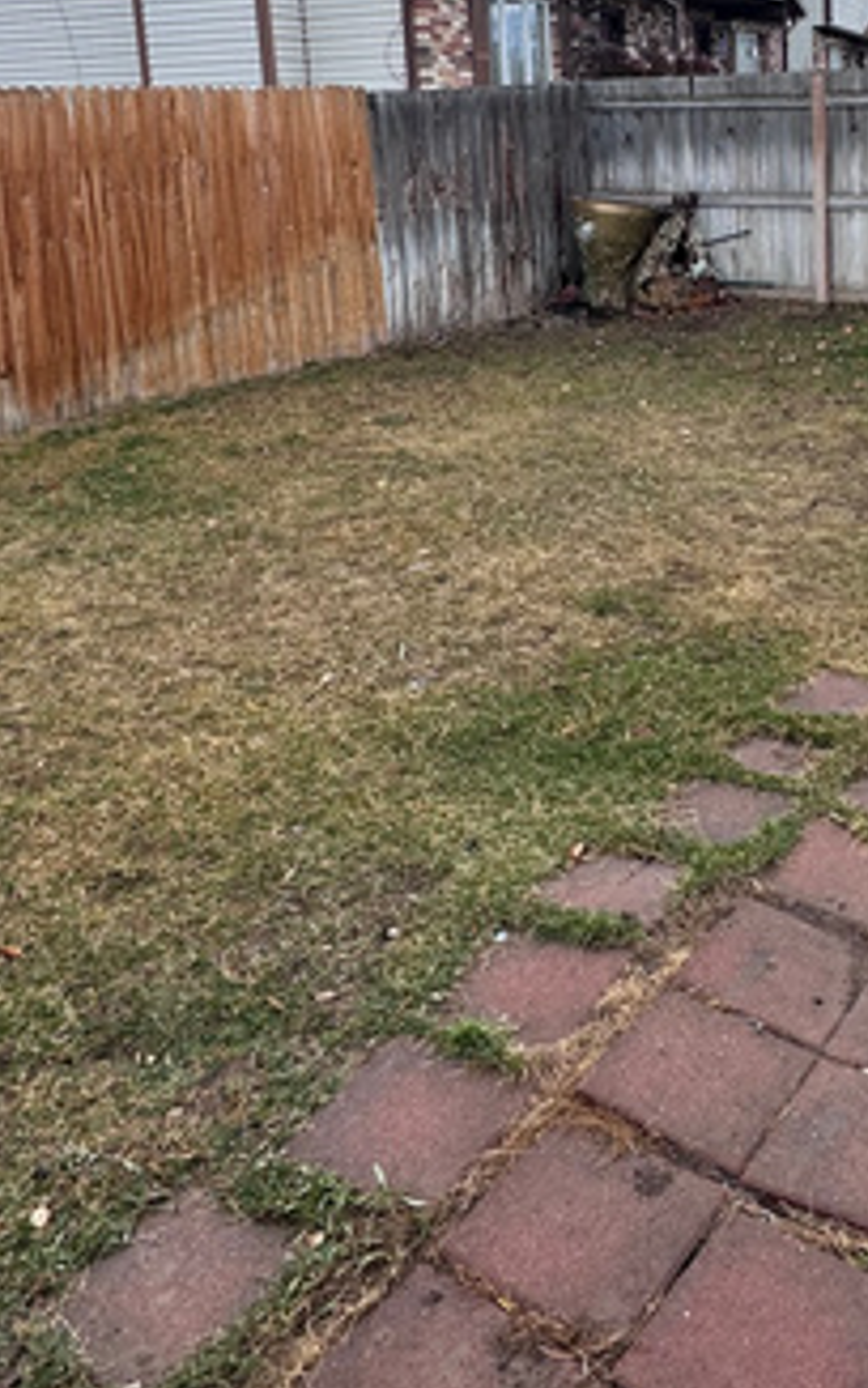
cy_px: 353
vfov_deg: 52.9
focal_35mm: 35
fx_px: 1324
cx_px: 711
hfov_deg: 35.0
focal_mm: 2.22
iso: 40
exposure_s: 1/419
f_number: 2.2
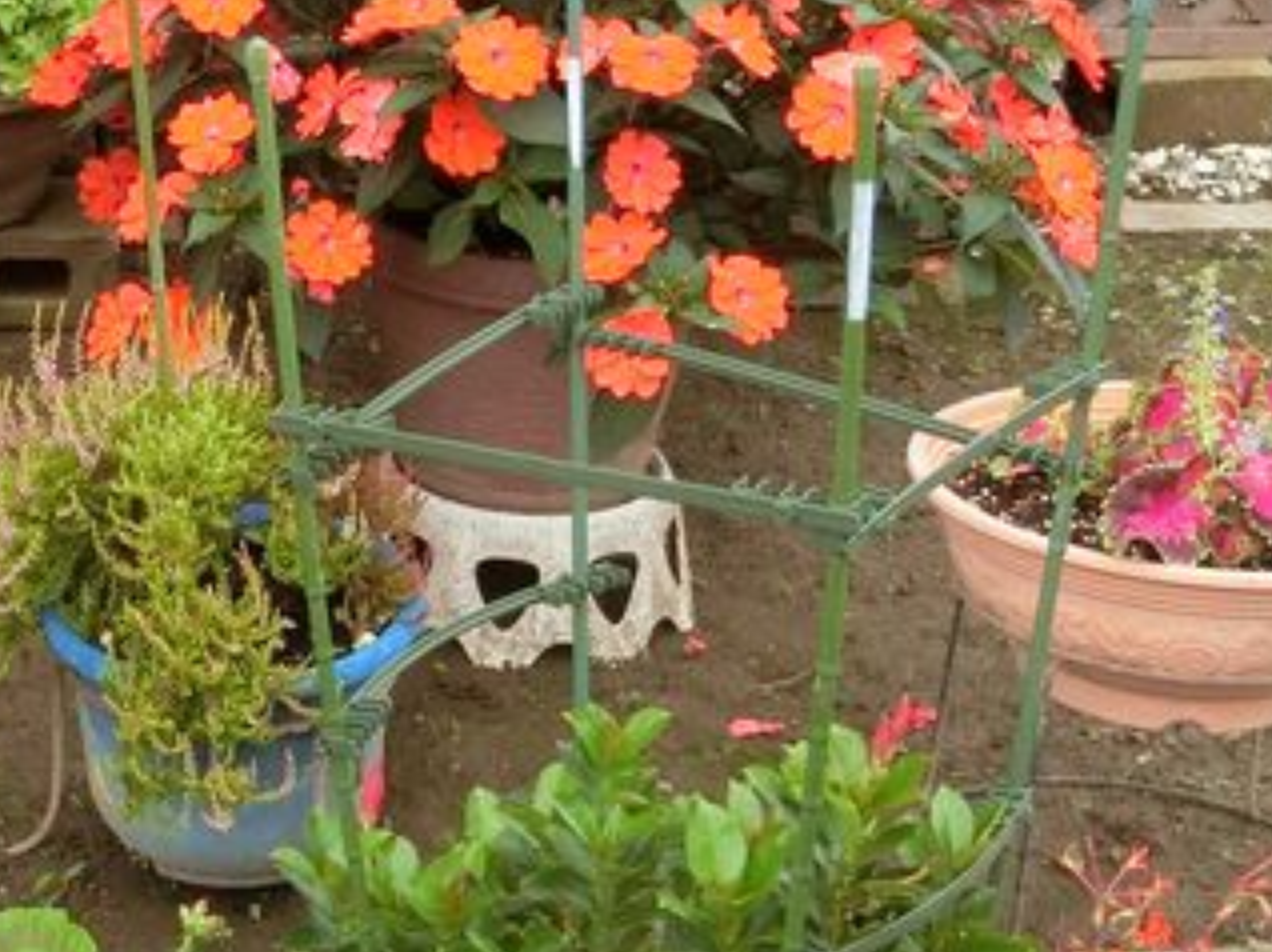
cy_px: 488
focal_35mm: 85
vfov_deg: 17.3
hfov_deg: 22.5
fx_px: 3121
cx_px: 124
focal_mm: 8
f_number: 8.8
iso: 400
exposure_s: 1/80
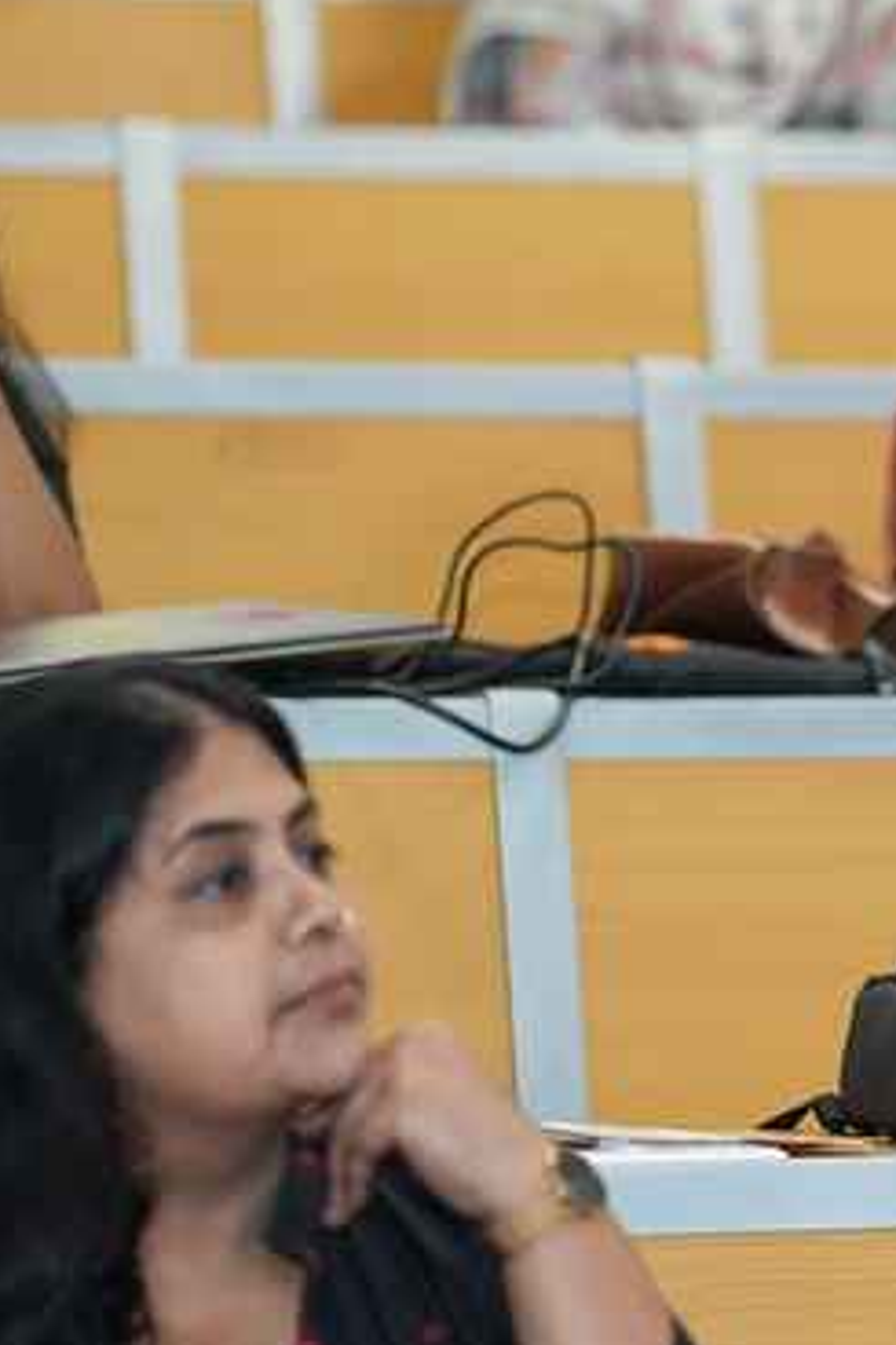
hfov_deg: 4.9
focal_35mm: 277
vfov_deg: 7.4
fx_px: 10350
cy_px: 727
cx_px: 1185
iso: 640
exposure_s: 1/160
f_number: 1.8
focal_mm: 85
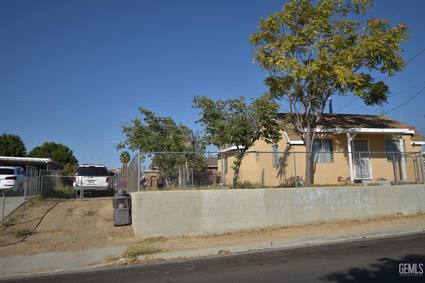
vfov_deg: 43.6
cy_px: 142
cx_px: 212
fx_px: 354
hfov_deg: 61.9
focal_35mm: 30
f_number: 5.6
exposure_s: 1/800
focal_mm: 20
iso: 100
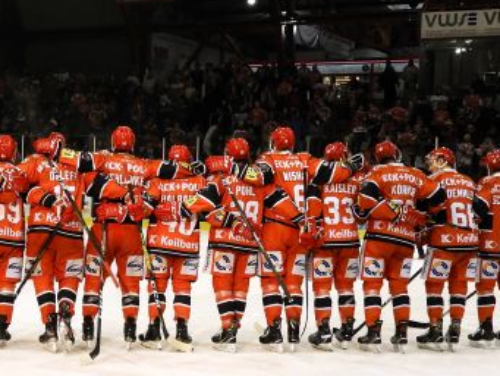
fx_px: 1098
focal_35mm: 76
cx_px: 82
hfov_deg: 25.1
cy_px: 221
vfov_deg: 19.4
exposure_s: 1/80
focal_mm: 6.3
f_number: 3.8
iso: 400
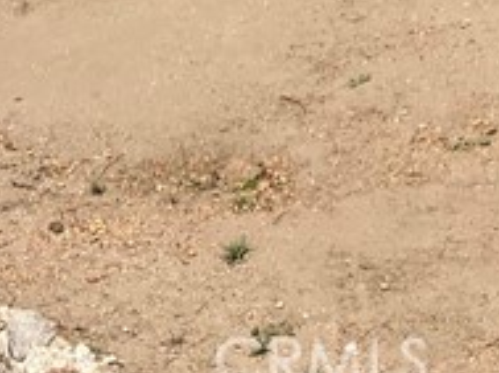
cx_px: 367
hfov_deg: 13.0
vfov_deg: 8.6
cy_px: -616
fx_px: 2187
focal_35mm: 152
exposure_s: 1/2703
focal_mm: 3.99
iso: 32
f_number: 1.8
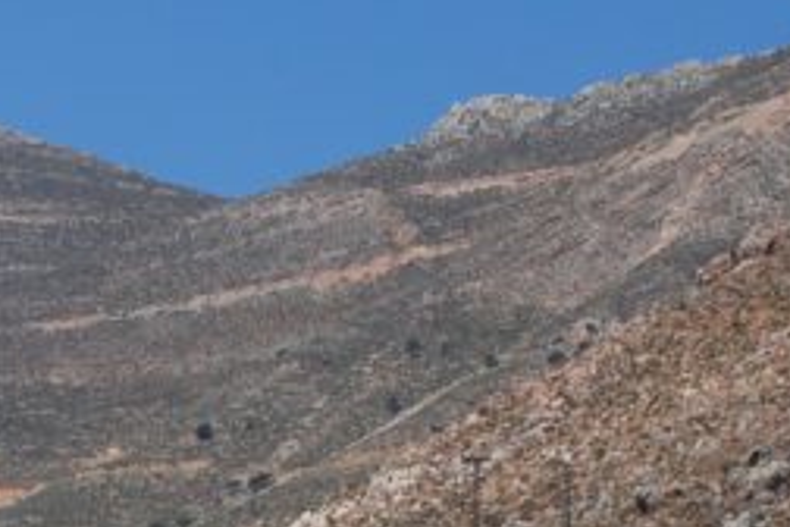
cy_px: 737
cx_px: -172
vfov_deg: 5.1
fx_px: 5881
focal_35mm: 268
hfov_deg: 7.6
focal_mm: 50
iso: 100
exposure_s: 1/250
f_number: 11
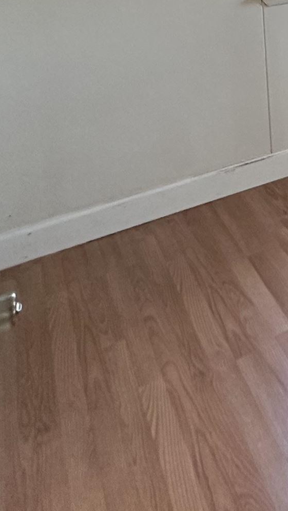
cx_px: 444
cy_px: -77
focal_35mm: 47
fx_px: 638
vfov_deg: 35.8
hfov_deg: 21.1
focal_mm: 2.22
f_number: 2.2
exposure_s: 1/120
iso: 250
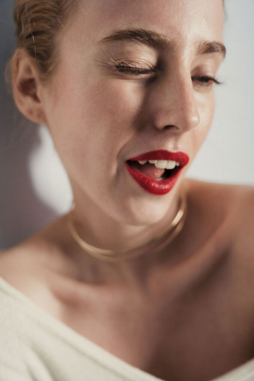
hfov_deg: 40.0
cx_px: 127
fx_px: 349
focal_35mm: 33
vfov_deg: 57.2
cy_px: 190
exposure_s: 1/125
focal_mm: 33
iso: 800
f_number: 3.2
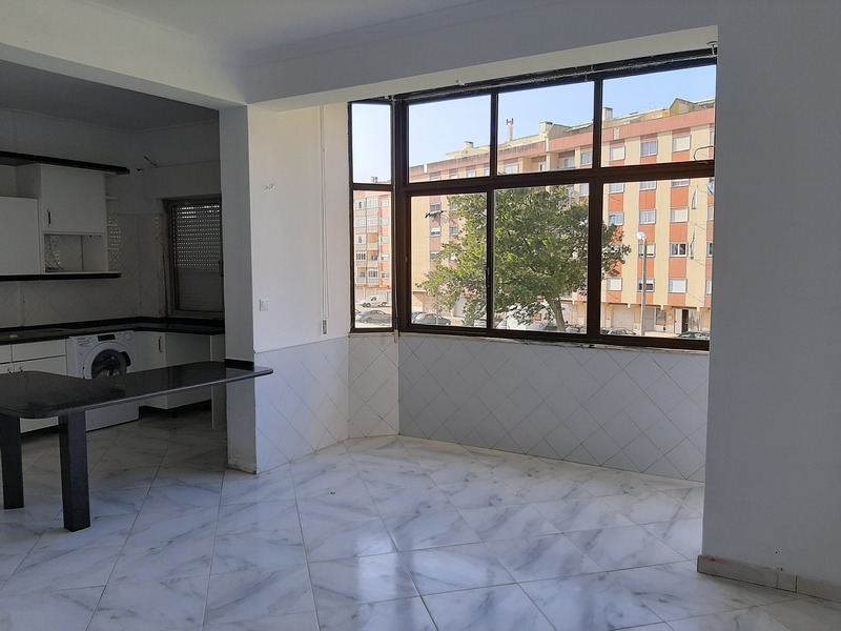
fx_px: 656
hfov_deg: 65.3
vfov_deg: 51.4
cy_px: 316
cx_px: 420
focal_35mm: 27
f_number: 1.7
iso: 40
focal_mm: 3.93
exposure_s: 1/382
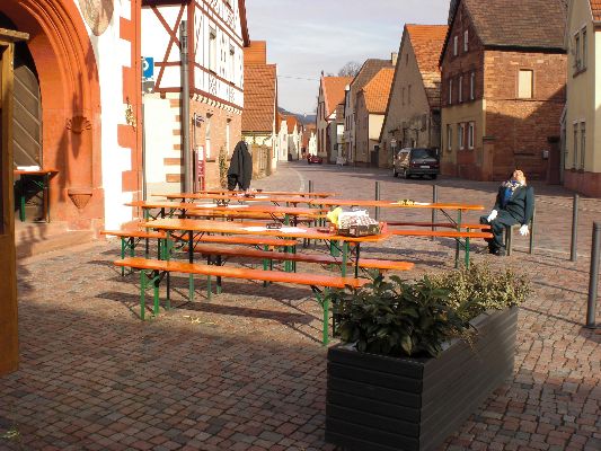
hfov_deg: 49.0
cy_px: 226
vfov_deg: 37.7
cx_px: 300
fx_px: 660
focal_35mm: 38
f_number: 5.6
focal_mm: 6.3
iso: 64
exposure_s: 1/250
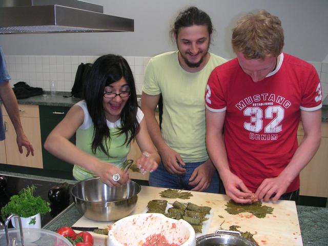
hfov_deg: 49.0
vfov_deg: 37.7
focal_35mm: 38
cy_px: 123
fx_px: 360
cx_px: 164
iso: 160
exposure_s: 1/45
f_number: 2.8
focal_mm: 6
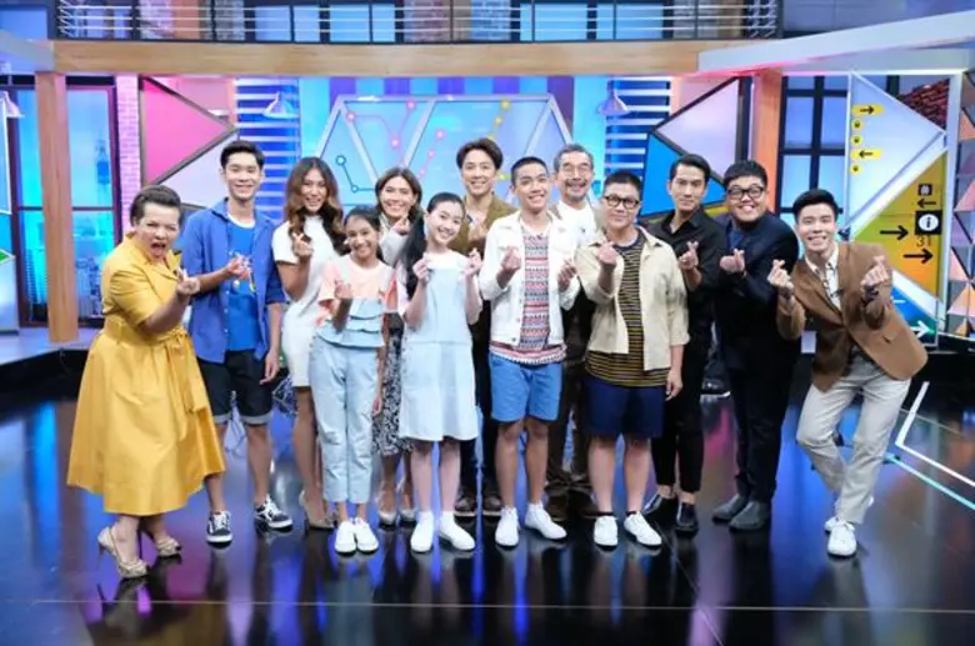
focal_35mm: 29
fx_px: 784
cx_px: 488
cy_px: 323
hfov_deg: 63.7
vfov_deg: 44.8
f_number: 6.4
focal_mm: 19
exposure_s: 1/250
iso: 12800
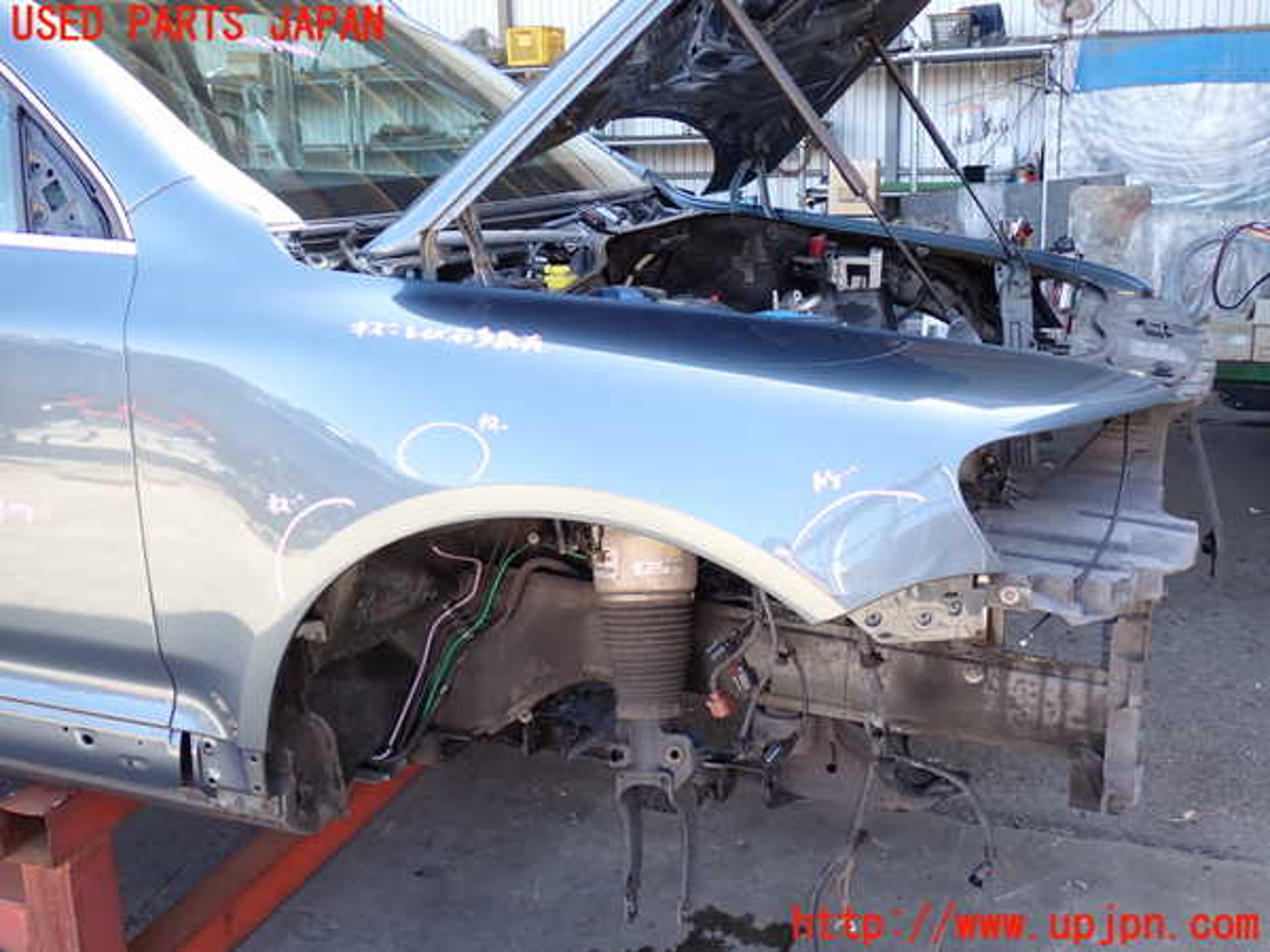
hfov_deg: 51.4
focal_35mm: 36
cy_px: 476
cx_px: 635
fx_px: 1321
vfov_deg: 39.7
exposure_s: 1/80
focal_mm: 6.37
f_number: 2.5
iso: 100
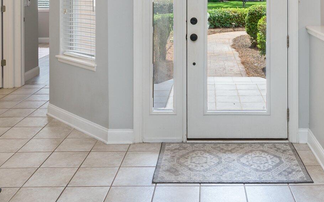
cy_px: -15
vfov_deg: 26.0
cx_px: 211
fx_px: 406
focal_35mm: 46
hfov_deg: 43.0
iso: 250
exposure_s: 1/30
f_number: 9
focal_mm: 20
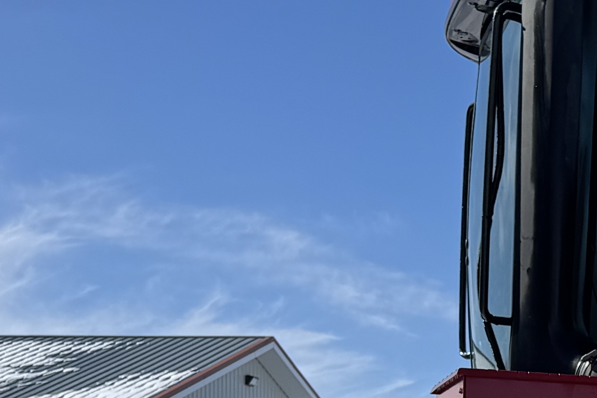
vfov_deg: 12.5
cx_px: 925
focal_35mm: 105
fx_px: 1741
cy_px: 577
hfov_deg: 17.3
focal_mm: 6.76
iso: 80
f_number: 1.78
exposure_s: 1/7092
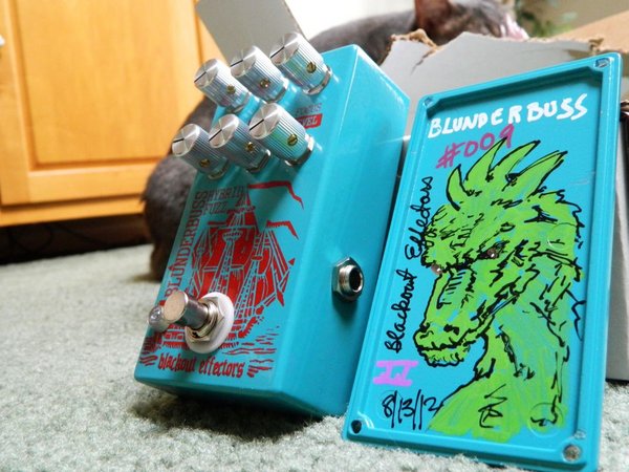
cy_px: 236
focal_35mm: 35
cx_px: 314
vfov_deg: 40.7
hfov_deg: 52.6
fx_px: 636
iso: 400
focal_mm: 6.2
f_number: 3.3
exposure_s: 1/30
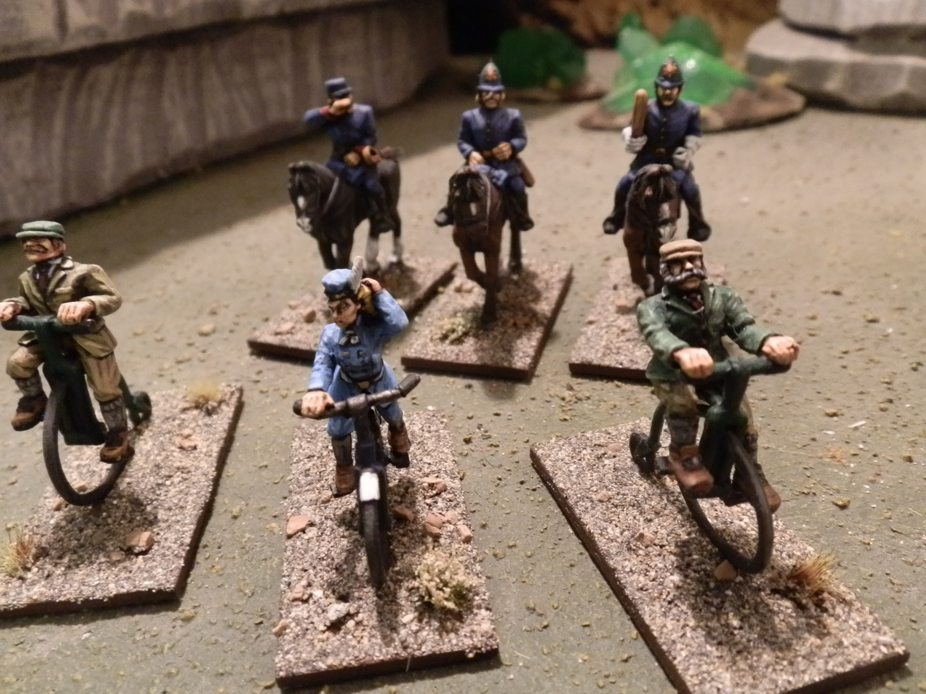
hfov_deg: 63.4
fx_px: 749
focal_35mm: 28
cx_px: 463
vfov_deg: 49.7
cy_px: 347
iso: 400
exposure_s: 1/40
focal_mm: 5
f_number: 3.1
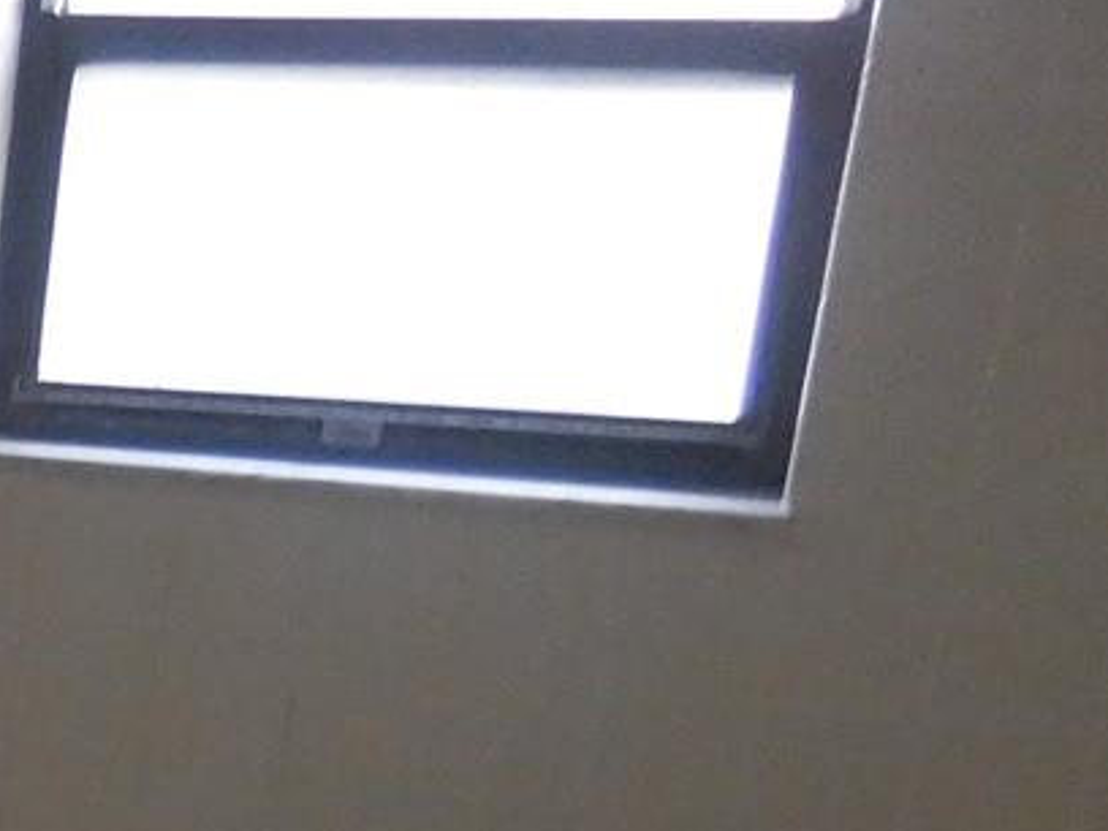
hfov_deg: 16.5
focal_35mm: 98
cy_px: 1132
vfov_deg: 14.4
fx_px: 3137
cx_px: -937
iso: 400
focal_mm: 4.5
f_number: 3.3
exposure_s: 1/25
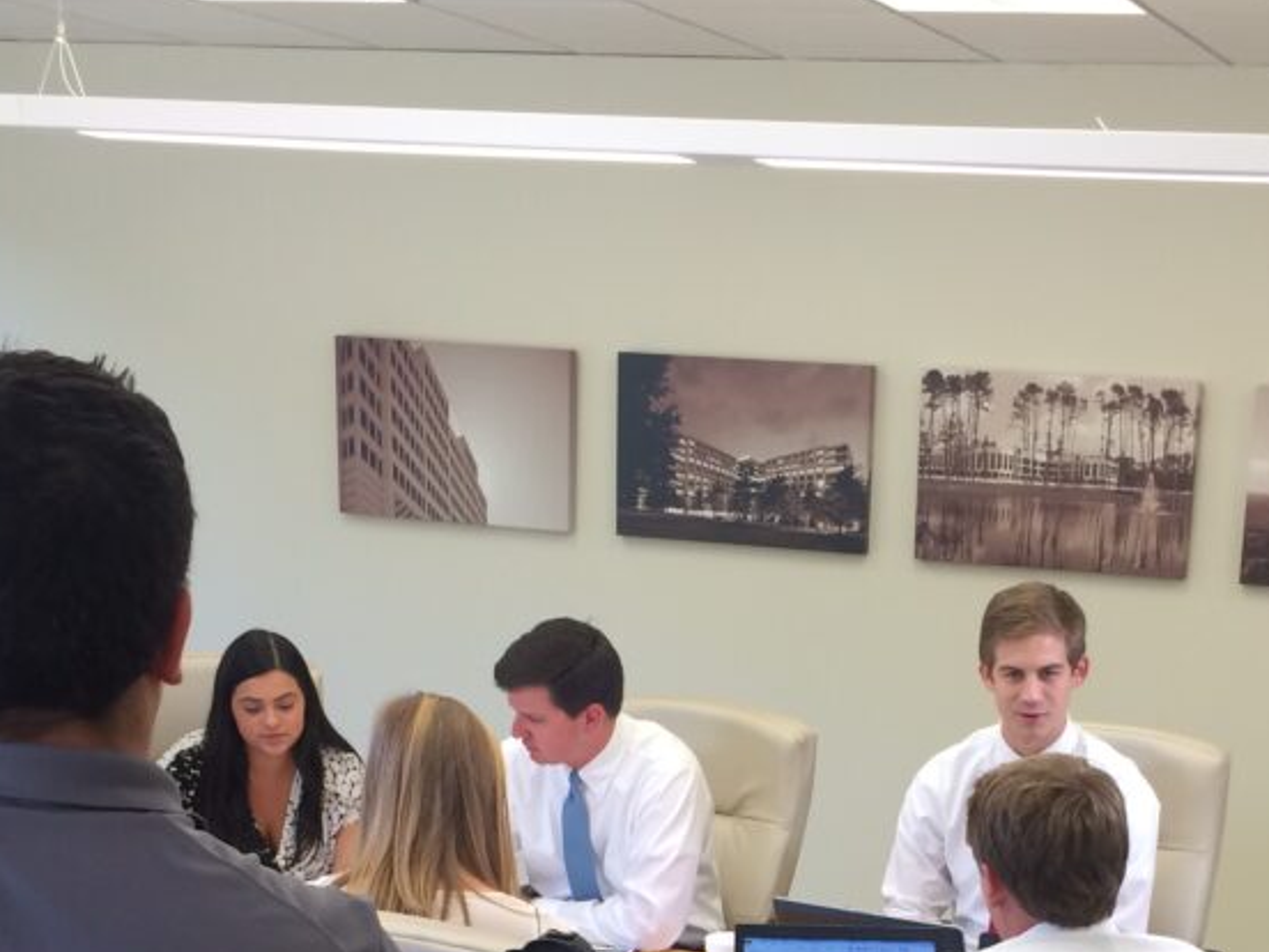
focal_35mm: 63
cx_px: 880
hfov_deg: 30.4
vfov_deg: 22.1
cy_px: 1023
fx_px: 2310
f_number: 2.2
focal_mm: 4.15
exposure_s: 1/40
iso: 40
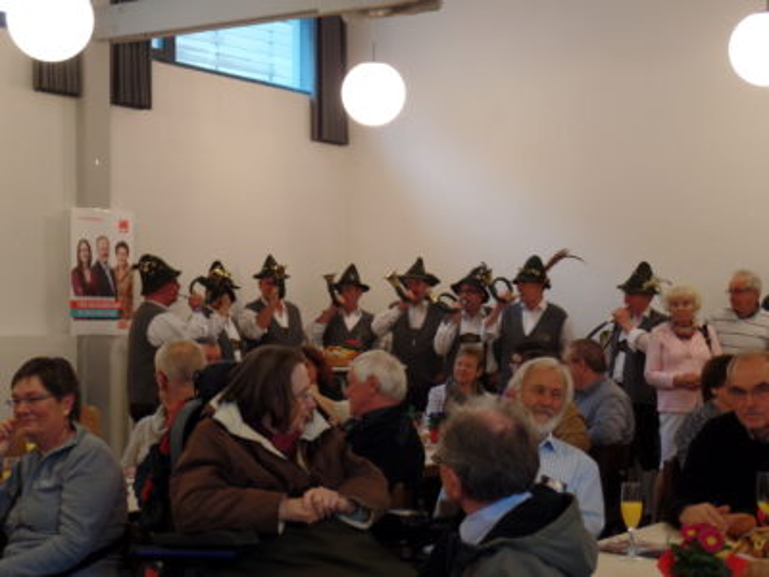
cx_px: 384
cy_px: 288
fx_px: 1422
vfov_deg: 22.9
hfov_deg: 30.3
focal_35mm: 64
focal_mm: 11.4
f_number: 3.6
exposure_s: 1/45
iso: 200
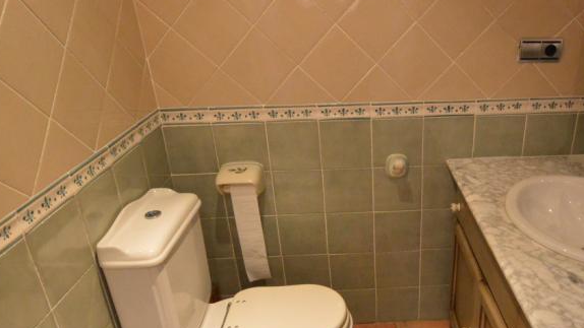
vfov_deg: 41.4
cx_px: 375
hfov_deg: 66.6
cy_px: 183
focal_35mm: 28
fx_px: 434
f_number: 4
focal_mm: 10
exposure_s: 1/50
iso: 3200
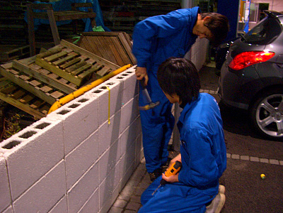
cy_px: 106
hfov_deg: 52.6
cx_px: 142
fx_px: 286
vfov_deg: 40.7
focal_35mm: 35
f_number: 2.6
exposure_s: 1/8
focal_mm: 5.8
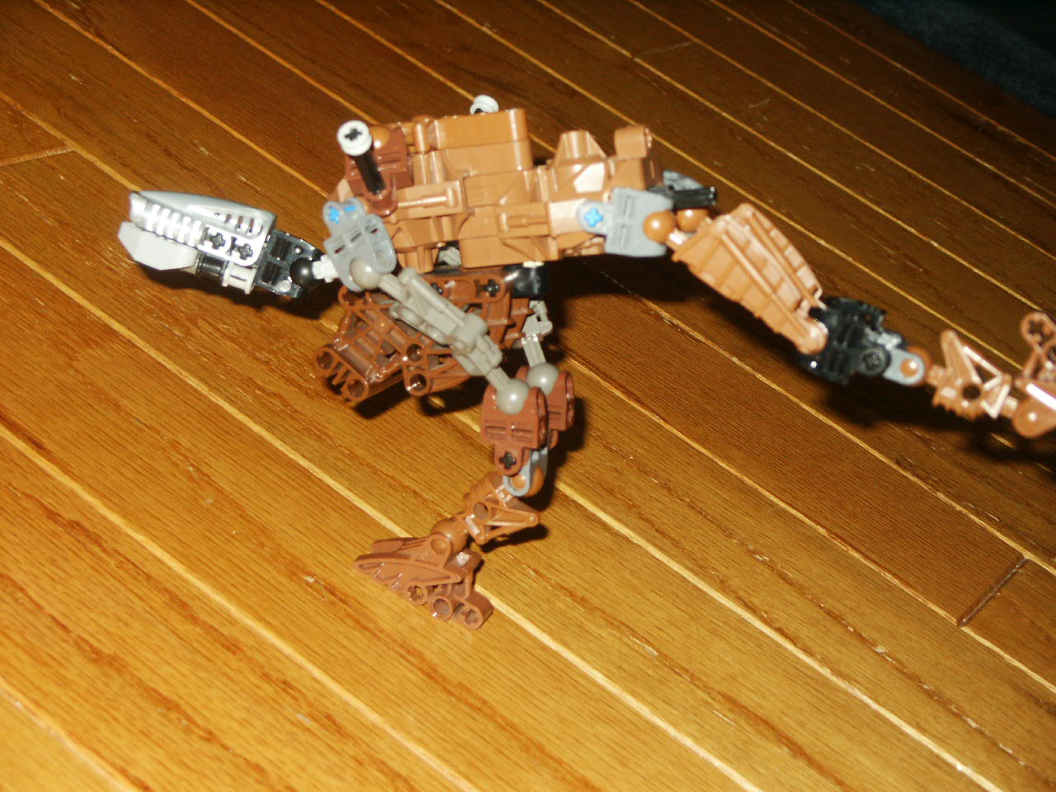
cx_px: 528
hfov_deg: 24.1
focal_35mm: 81
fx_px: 2471
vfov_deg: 18.2
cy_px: 396
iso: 200
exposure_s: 1/60
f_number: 3.6
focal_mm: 16.21
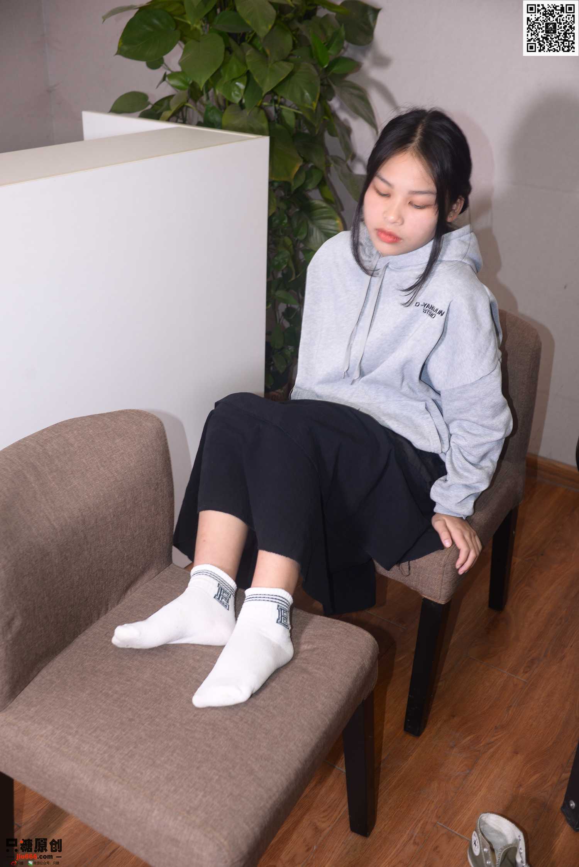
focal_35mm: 35
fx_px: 844
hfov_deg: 37.9
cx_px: 290
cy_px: 434
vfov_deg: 54.4
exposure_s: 1/50
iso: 500
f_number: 5.6
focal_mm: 35
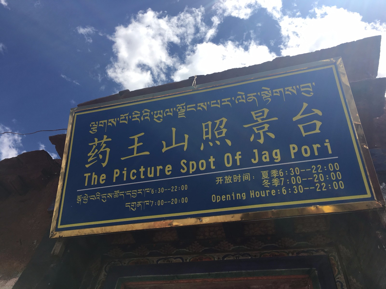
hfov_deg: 61.7
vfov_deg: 48.2
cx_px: 193
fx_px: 323
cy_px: 144
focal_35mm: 29
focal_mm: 4.15
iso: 25
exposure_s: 1/1789
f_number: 2.2
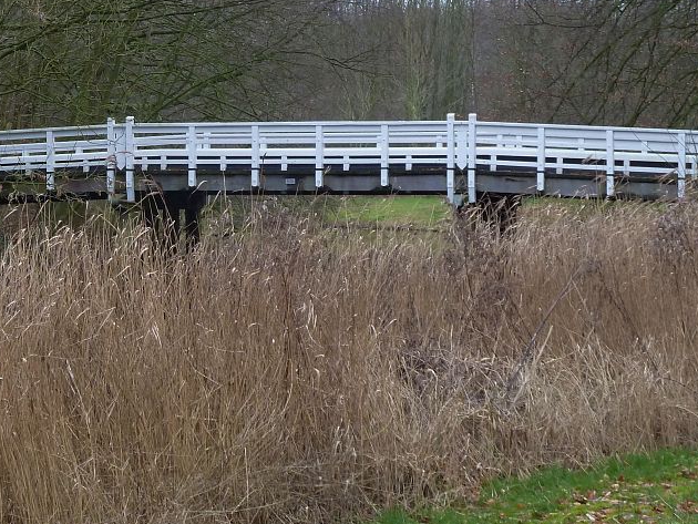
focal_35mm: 117
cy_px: 167
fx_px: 2360
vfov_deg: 12.7
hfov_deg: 16.7
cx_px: 145
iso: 160
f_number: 4.1
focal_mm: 11.9
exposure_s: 1/40
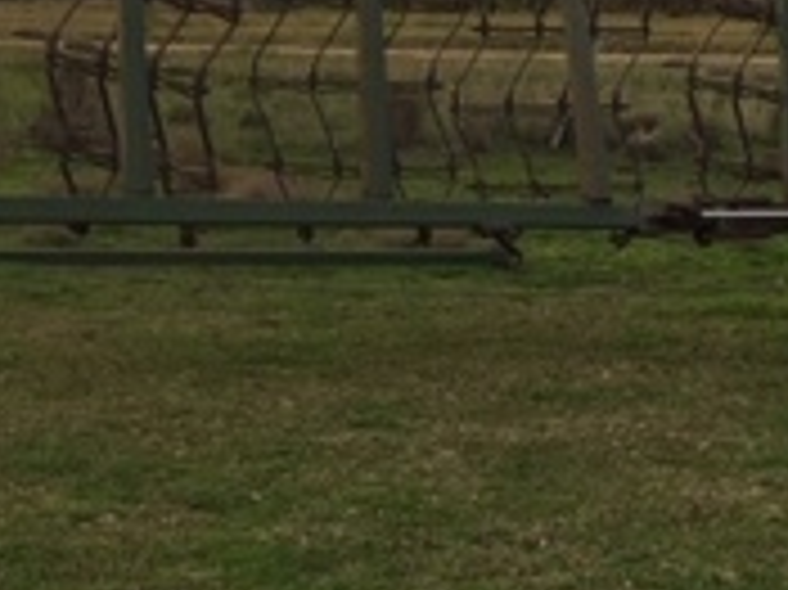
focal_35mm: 106
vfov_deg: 13.9
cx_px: 838
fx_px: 2411
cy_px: 401
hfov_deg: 18.0
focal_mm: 4.15
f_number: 2.2
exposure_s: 1/430
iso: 25
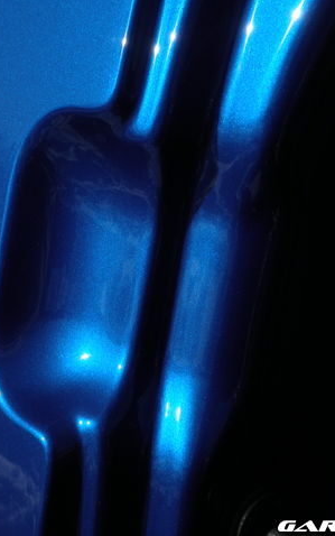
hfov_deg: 29.0
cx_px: 111
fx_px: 642
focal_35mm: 44
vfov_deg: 45.3
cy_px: 268
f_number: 8.4
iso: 64
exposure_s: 1/320
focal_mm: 5.5
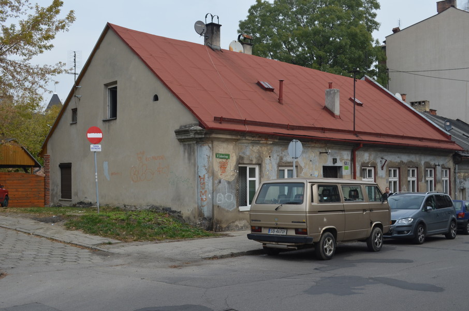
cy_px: 156
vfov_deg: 34.1
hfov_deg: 49.6
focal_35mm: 39
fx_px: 507
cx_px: 234
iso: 200
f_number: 8
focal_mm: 26
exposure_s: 1/200
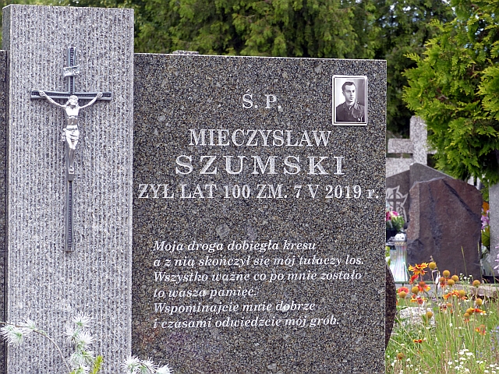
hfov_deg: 15.1
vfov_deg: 11.3
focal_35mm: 131
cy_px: 187
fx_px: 1888
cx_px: 250
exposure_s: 1/125
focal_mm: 23.5
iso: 100
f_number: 4
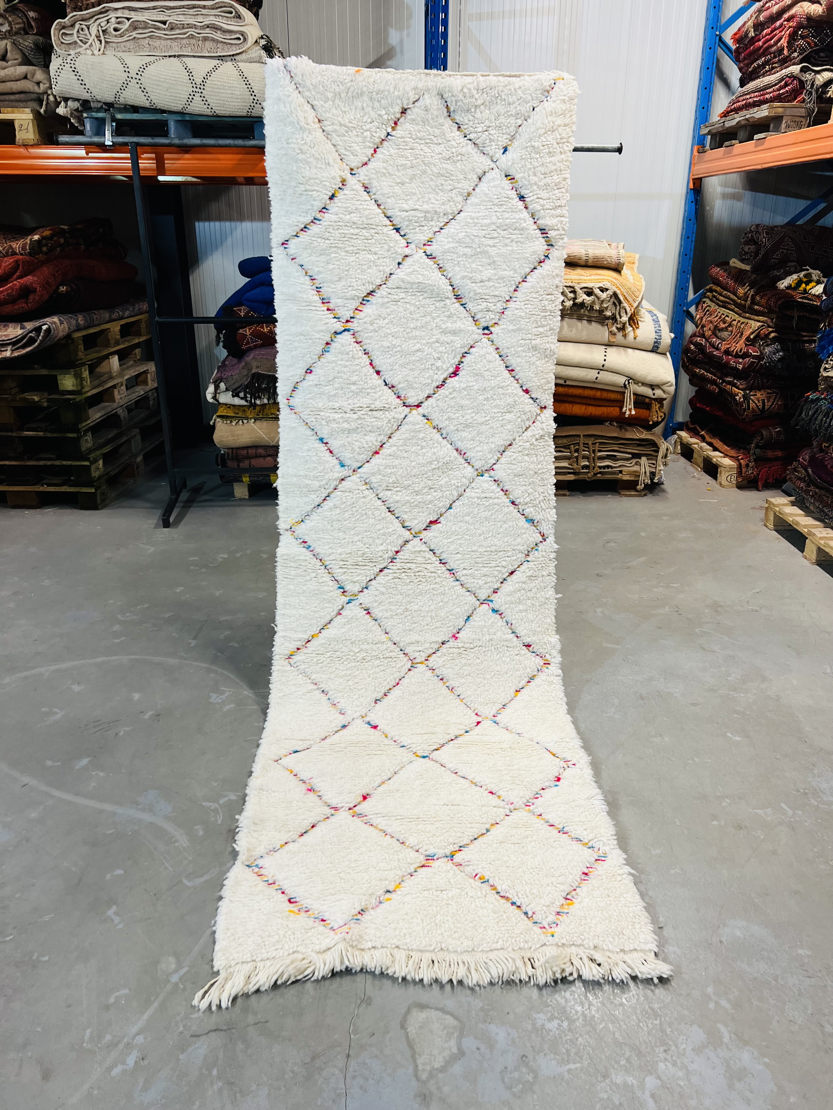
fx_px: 834
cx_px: 416
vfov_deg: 67.3
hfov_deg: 53.1
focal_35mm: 26
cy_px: 555
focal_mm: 5.7
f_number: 1.5
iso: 125
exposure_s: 1/100
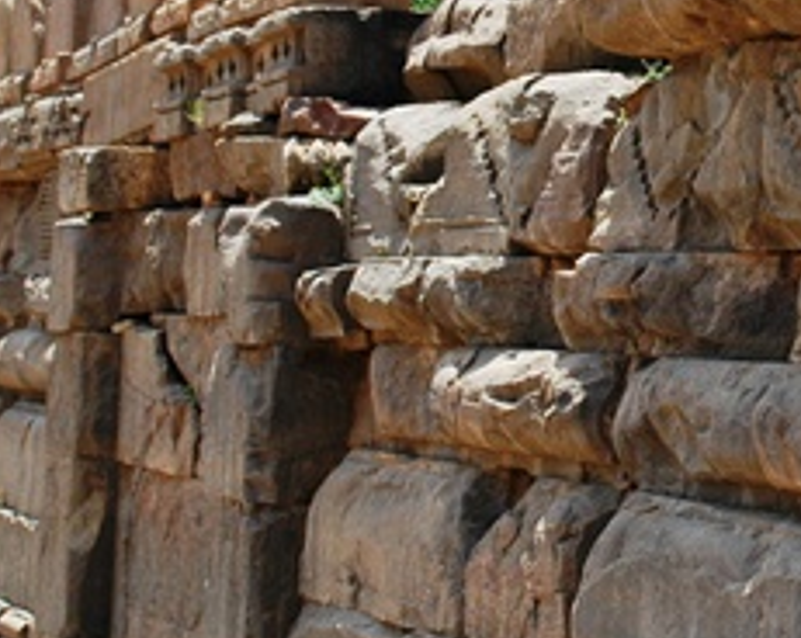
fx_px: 2958
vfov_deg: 12.3
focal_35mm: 125
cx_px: 648
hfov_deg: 15.3
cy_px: 111
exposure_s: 1/250
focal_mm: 32
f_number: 10
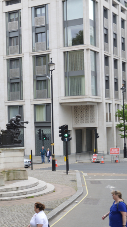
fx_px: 431
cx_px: -16
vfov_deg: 29.4
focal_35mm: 72
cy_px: 112
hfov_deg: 16.2
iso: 100
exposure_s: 1/160
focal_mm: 30
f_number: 6.3
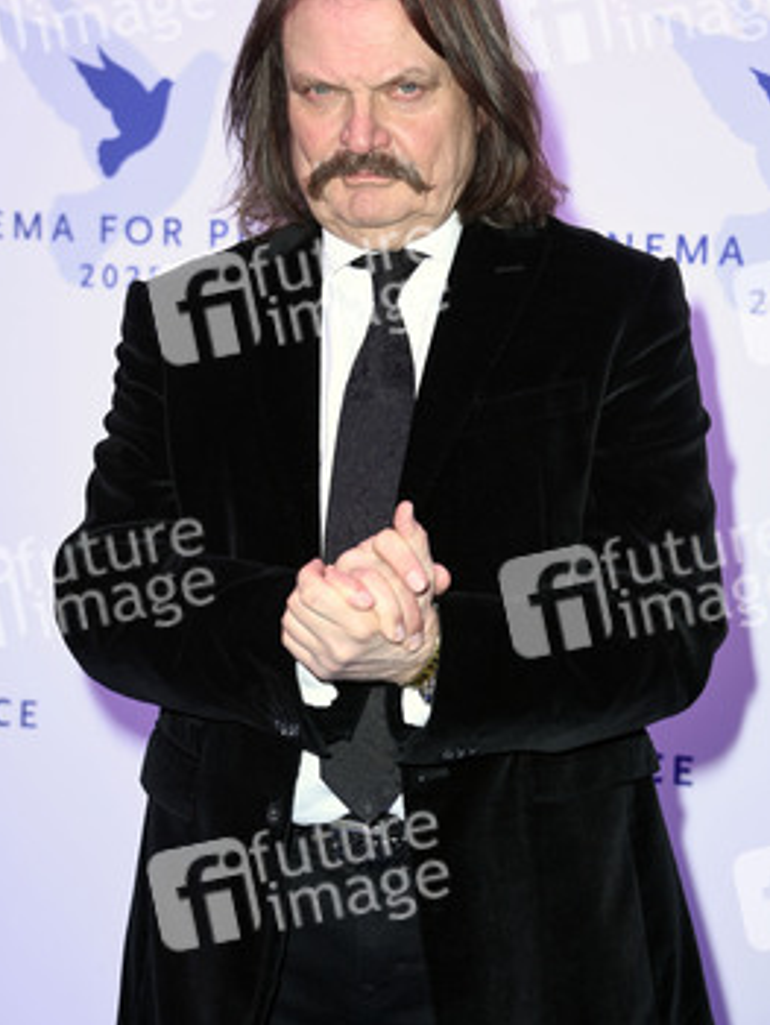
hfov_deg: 16.4
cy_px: 442
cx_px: 384
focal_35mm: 90
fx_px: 2666
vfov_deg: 21.7
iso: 640
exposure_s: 1/250
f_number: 5.6
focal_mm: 82
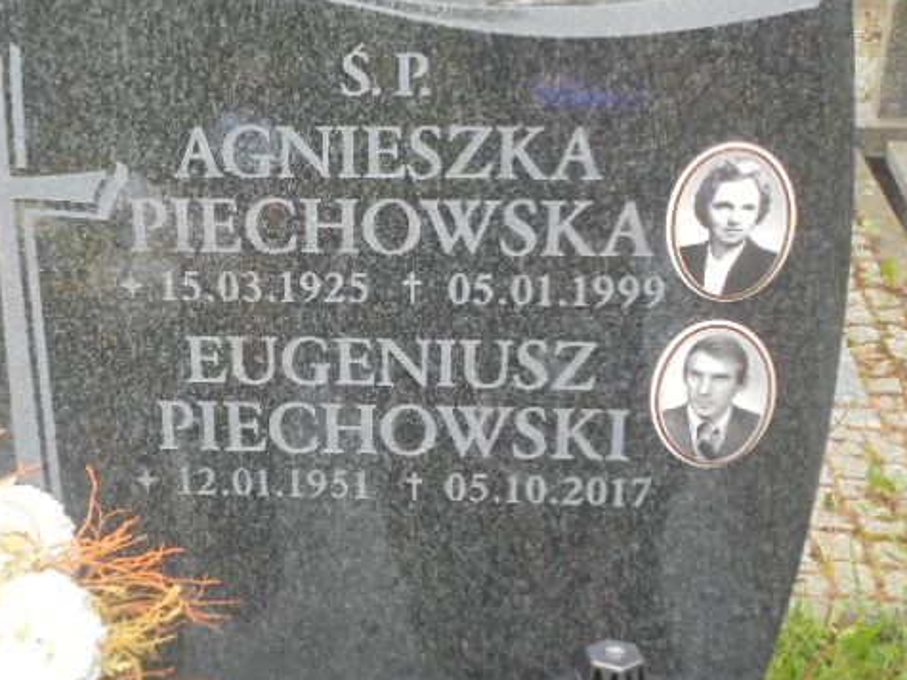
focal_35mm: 66
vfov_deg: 22.2
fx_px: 1729
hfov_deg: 29.2
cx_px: 300
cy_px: 332
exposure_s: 1/30
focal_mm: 8.9
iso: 250
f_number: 4.8
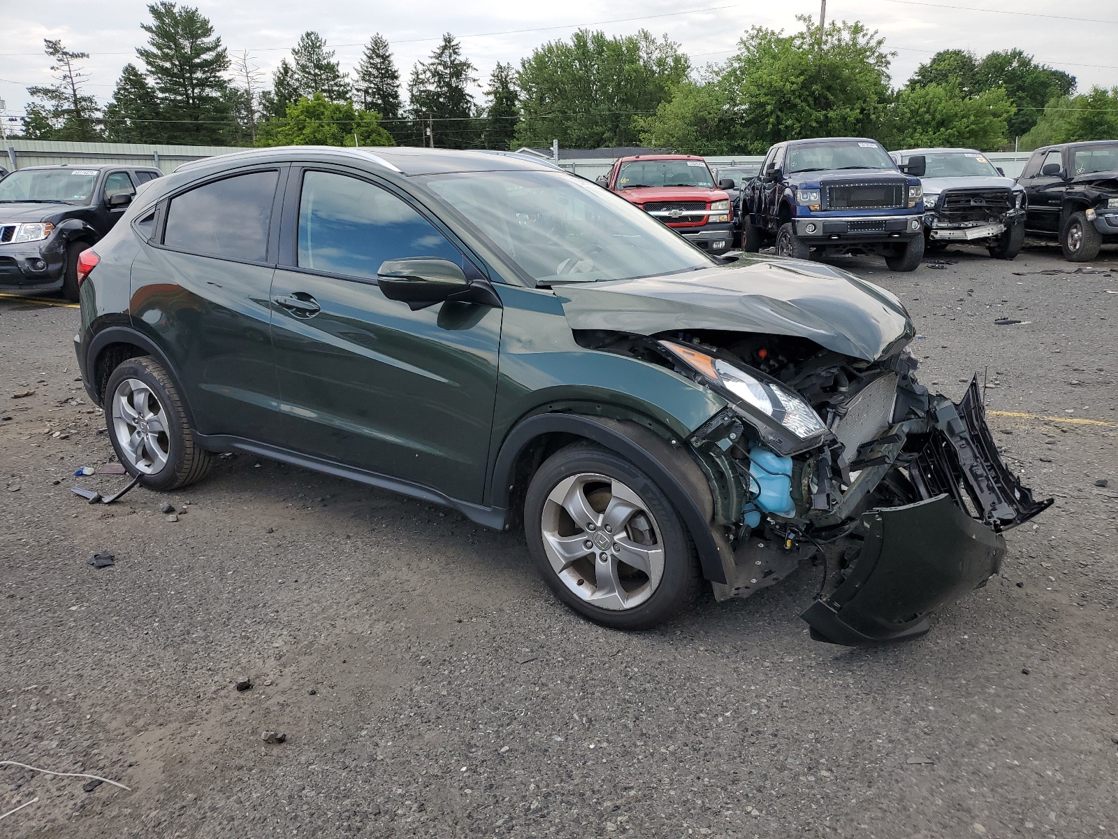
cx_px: 559
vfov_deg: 53.1
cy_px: 420
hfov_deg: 67.3
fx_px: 840
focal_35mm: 26
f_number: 1.5
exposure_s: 1/1000
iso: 50
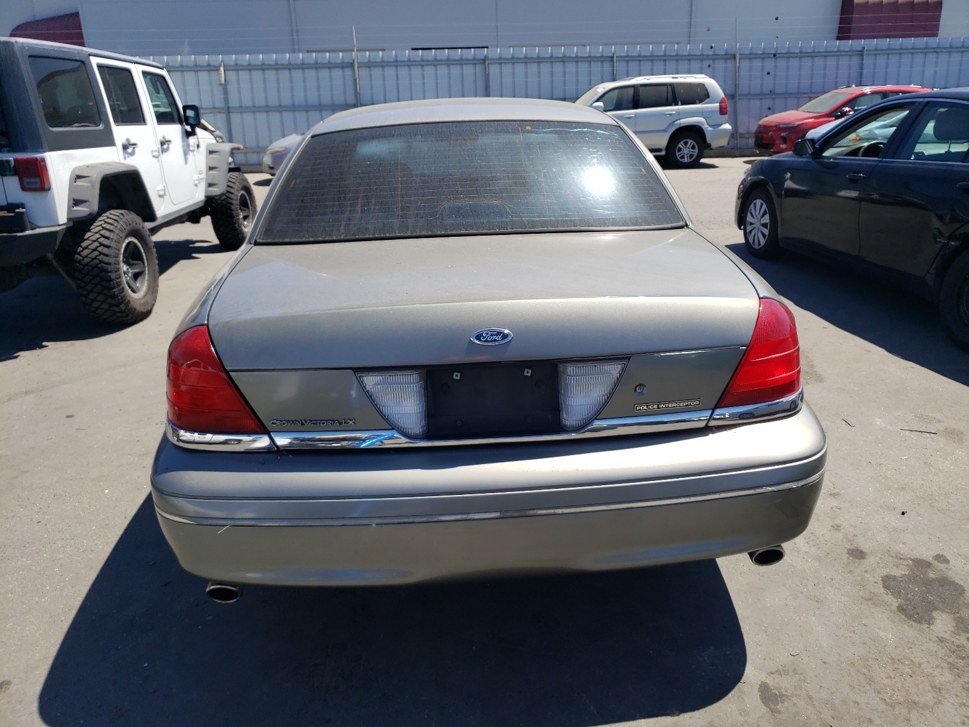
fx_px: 728
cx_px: 484
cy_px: 364
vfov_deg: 53.1
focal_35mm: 26
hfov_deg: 67.3
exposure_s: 1/2500
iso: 50
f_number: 1.5
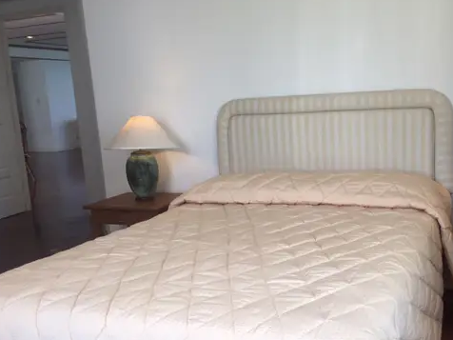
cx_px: 290
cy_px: 185
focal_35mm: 39
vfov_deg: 36.8
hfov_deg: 47.3
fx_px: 510
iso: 32
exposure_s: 1/100
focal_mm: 4.15
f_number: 2.2
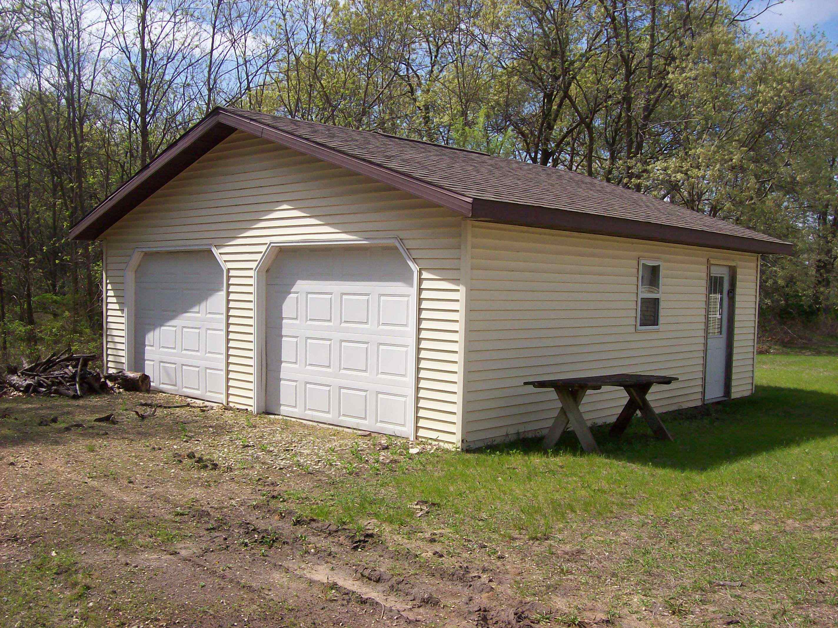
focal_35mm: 36
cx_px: 419
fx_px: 871
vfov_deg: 39.6
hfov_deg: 51.4
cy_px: 314
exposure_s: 1/810
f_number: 4.8
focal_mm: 6
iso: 80
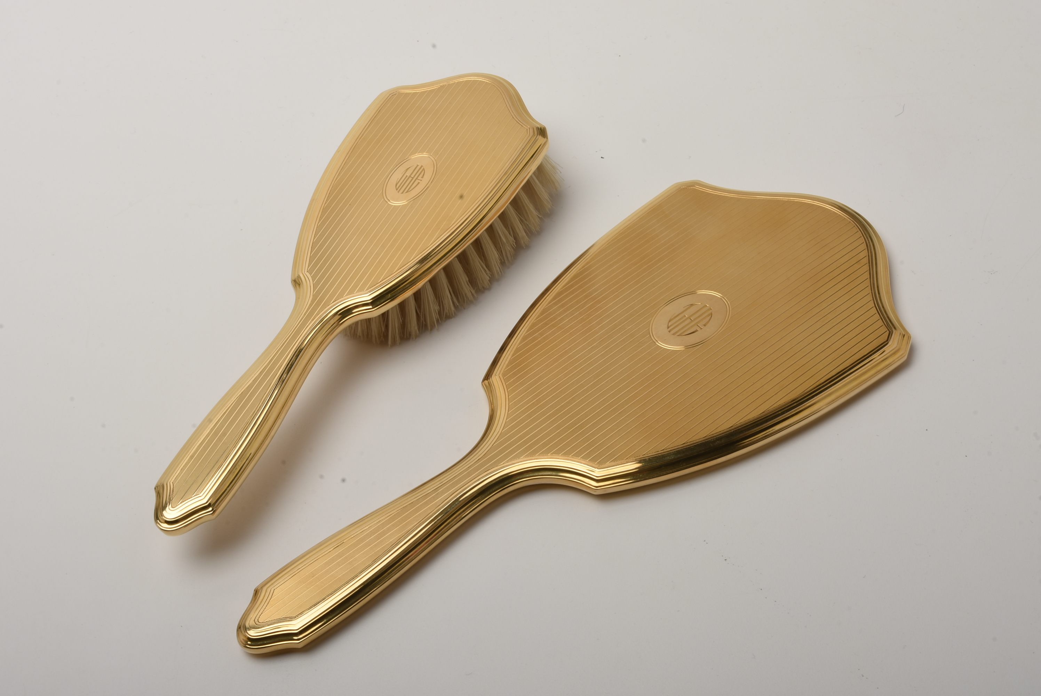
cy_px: 348
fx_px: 1649
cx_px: 520
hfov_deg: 35.0
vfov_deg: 23.8
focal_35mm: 57
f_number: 22
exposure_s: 1/160
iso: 100
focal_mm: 38
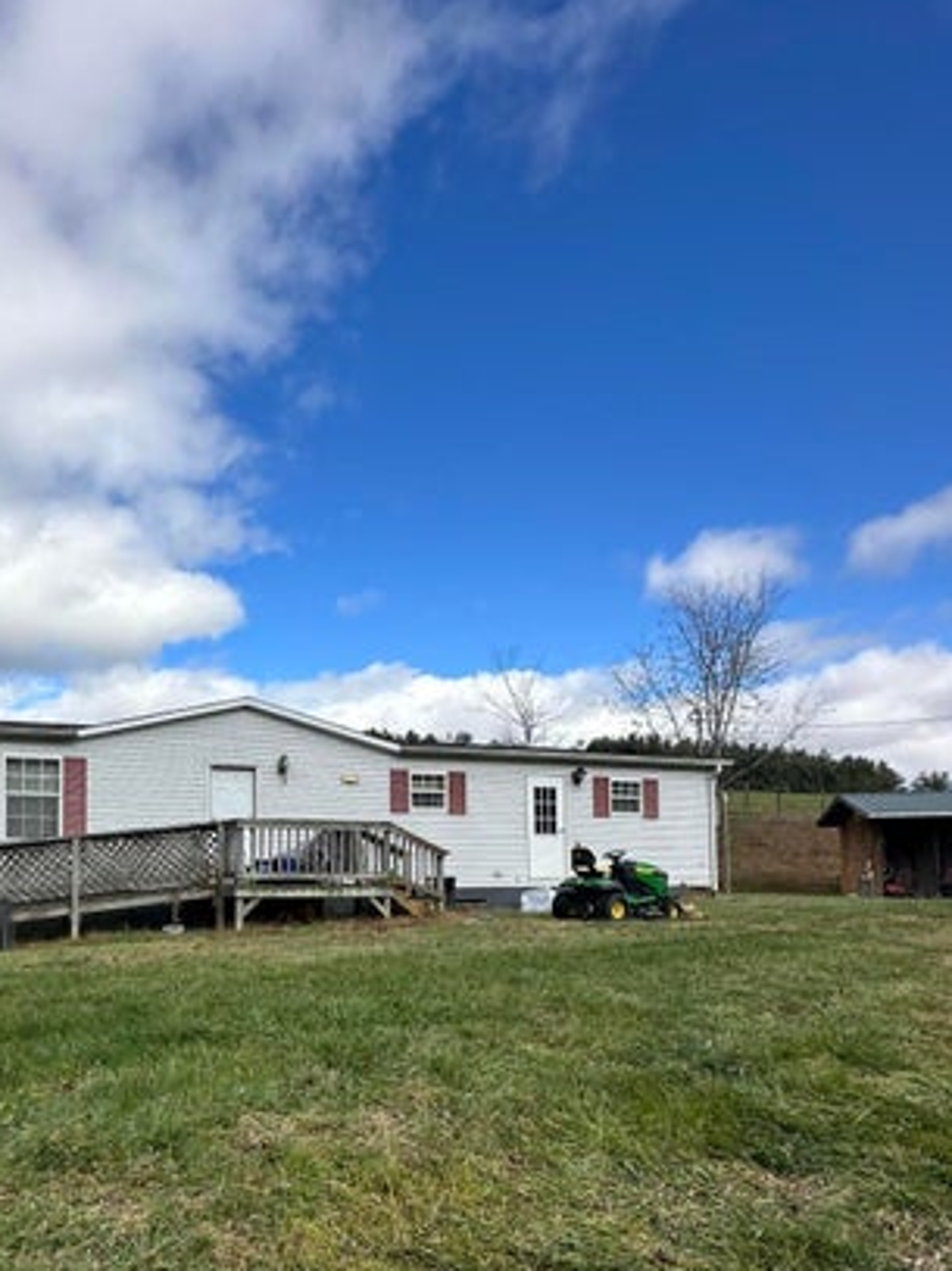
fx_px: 807
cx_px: 212
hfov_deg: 57.2
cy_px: 843
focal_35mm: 22
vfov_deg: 74.2
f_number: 2.2
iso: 50
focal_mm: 2.22
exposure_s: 1/1689
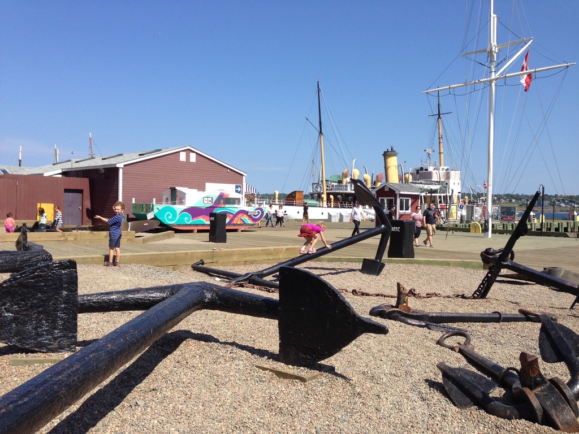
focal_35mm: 33
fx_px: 552
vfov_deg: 42.9
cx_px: 290
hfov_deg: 55.4
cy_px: 217
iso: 50
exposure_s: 1/1595
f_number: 2.4
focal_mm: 4.12
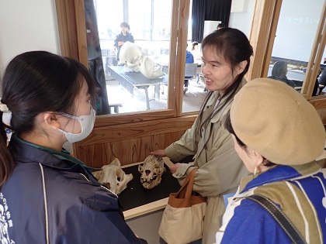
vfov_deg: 54.9
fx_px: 235
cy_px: 122
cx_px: 163
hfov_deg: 69.4
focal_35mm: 25
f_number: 2
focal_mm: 4.5
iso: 320
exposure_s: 1/30
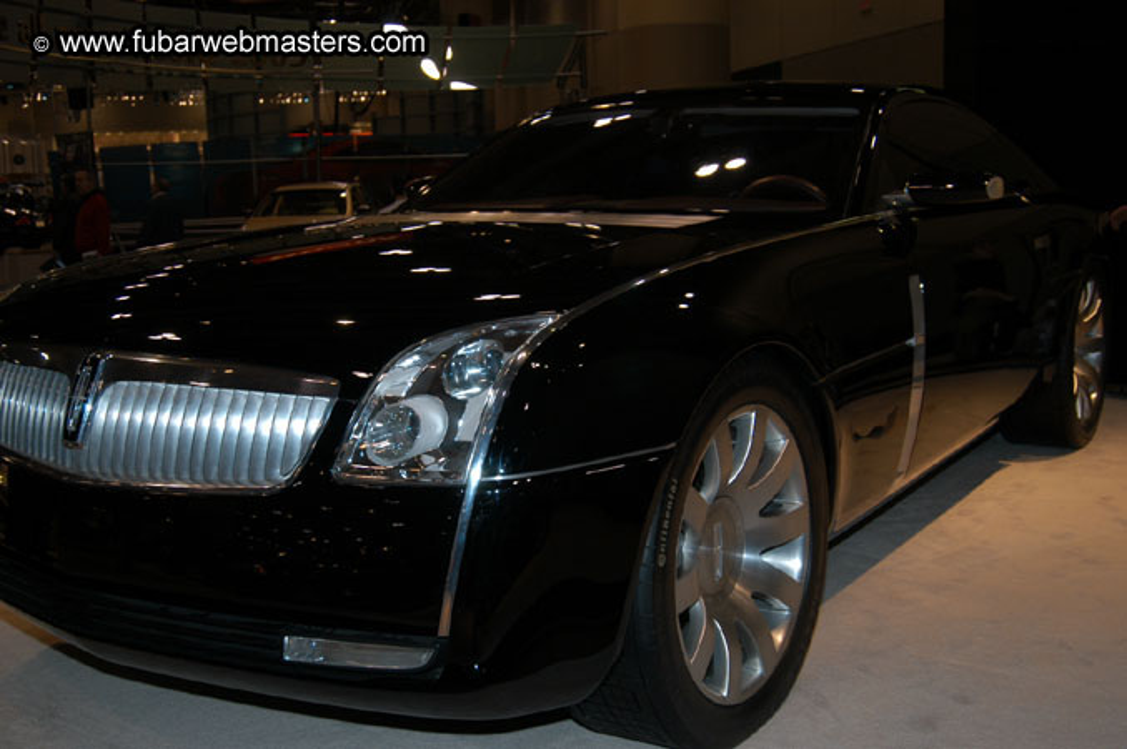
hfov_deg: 53.2
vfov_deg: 36.8
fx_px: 1126
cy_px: 374
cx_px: 564
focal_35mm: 36
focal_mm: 24
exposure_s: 1/60
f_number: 5
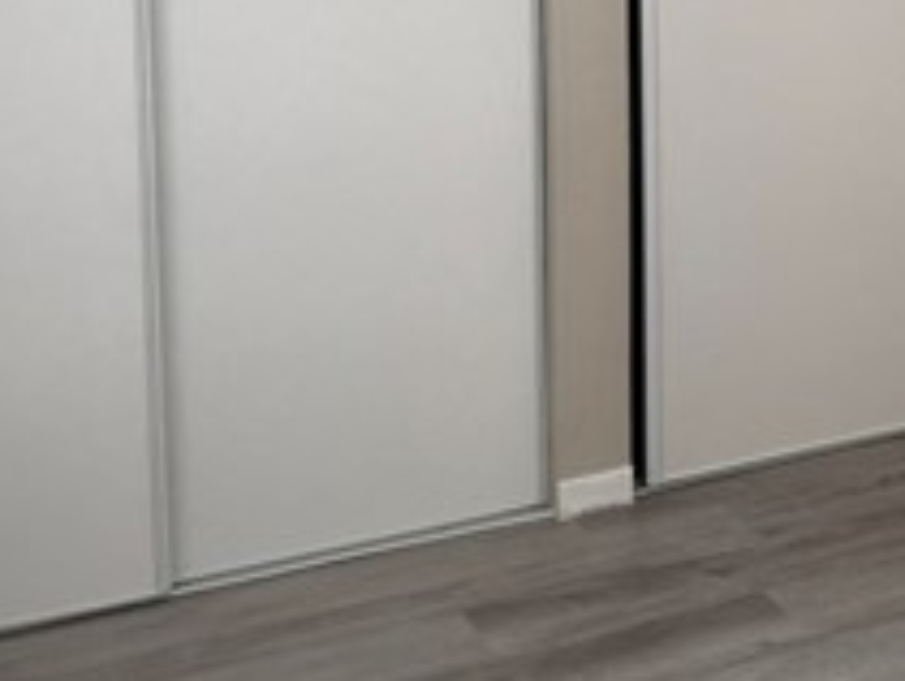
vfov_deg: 19.3
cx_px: 892
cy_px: -95
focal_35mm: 73
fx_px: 1911
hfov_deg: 25.4
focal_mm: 6.76
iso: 200
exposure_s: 1/72
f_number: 1.78
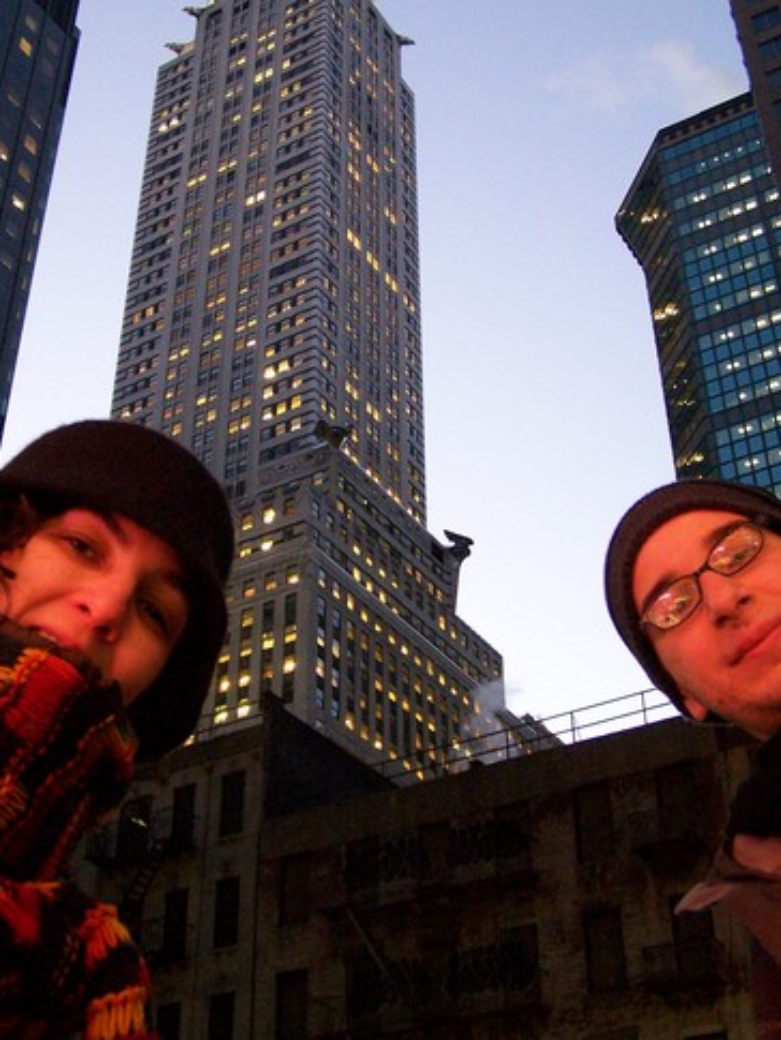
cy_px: 437
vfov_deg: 40.3
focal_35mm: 47
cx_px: 358
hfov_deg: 30.9
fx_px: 1413
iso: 400
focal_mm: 6.3
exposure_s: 1/20
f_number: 2.8
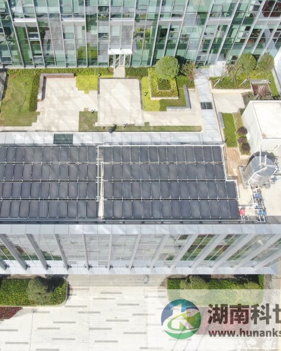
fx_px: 333
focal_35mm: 32
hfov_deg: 45.1
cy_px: 176
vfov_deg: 55.7
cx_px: 95
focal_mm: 4.39
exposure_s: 1/800
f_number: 2.8
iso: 100
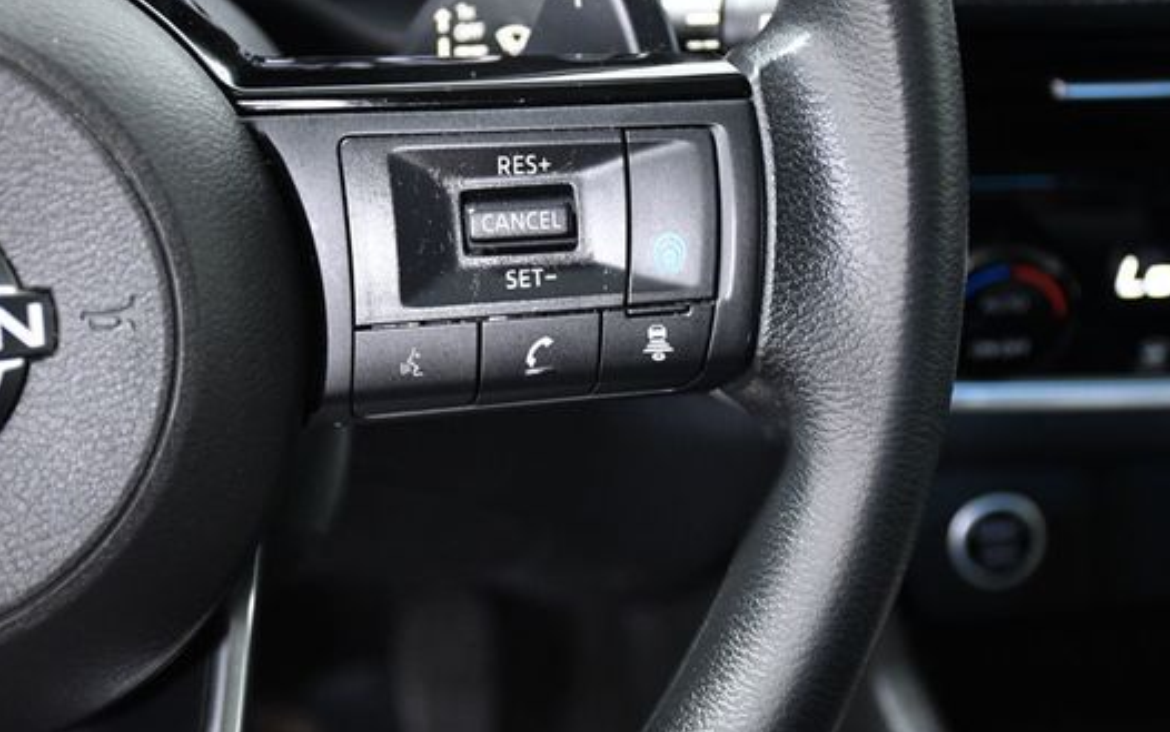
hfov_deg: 24.9
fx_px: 2647
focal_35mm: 83
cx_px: 583
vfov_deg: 15.7
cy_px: 320
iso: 2500
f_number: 4.5
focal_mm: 45
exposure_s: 1/40
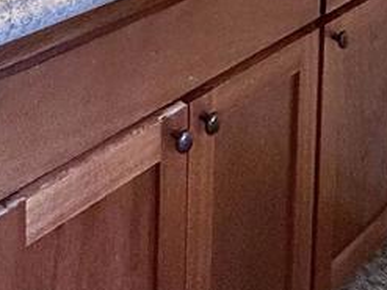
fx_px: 648
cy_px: -276
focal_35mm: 58
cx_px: 92
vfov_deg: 18.1
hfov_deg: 32.6
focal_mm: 2.22
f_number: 2.2
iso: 500
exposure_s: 1/120
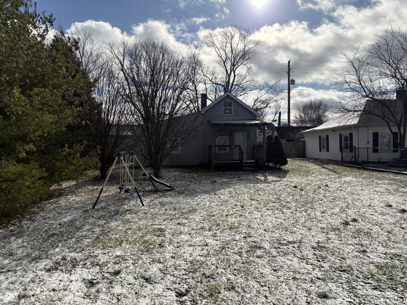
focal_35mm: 26
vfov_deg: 53.1
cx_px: 204
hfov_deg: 67.3
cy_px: 152
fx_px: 306
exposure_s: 1/11905
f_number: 1.6
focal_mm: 5.96
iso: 50
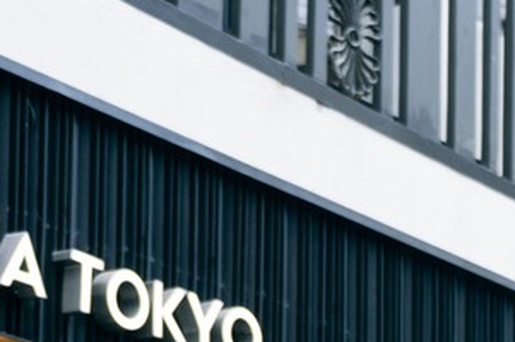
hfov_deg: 11.3
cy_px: 671
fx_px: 2472
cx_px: 845
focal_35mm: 173
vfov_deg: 7.6
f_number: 2.8
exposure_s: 1/400
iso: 400
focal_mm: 26
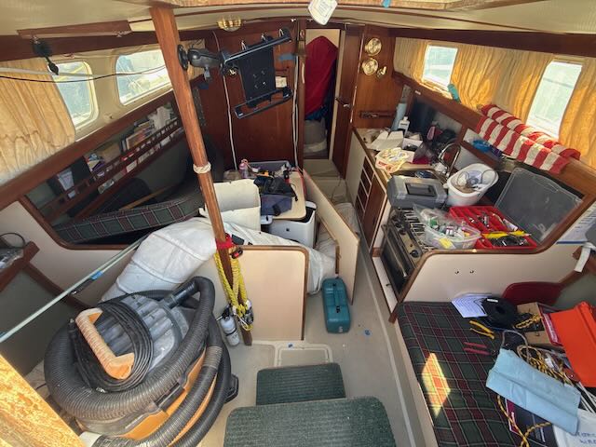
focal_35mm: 14
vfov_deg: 85.7
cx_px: 298
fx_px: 241
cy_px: 224
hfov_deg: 102.1
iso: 125
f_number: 2.2
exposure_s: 1/99
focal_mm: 2.22
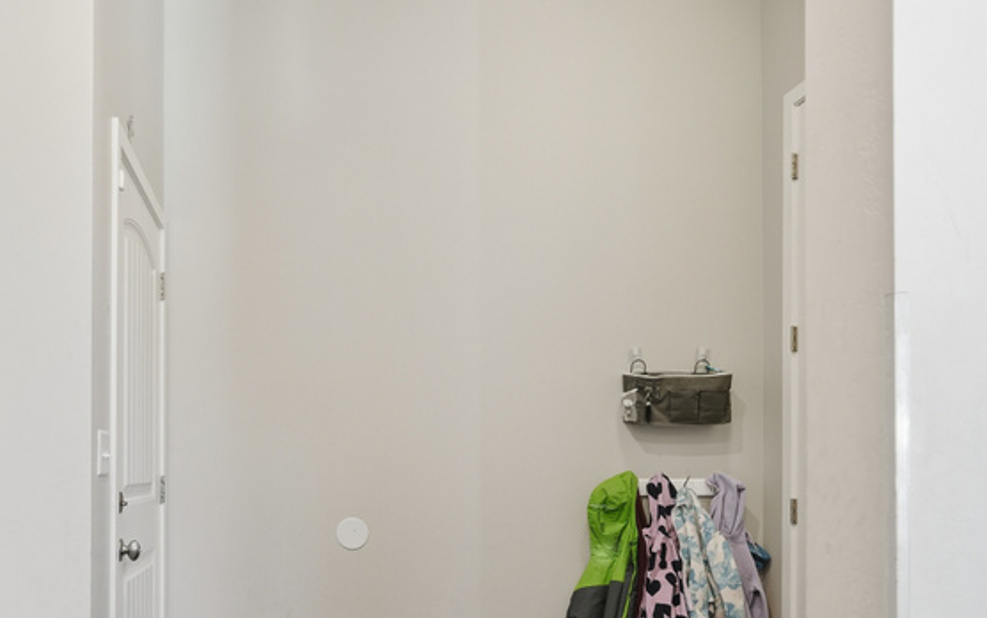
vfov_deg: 40.4
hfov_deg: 60.4
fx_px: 807
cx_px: 280
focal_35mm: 30
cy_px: 479
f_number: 4.5
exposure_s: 1/50
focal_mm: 16
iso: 320
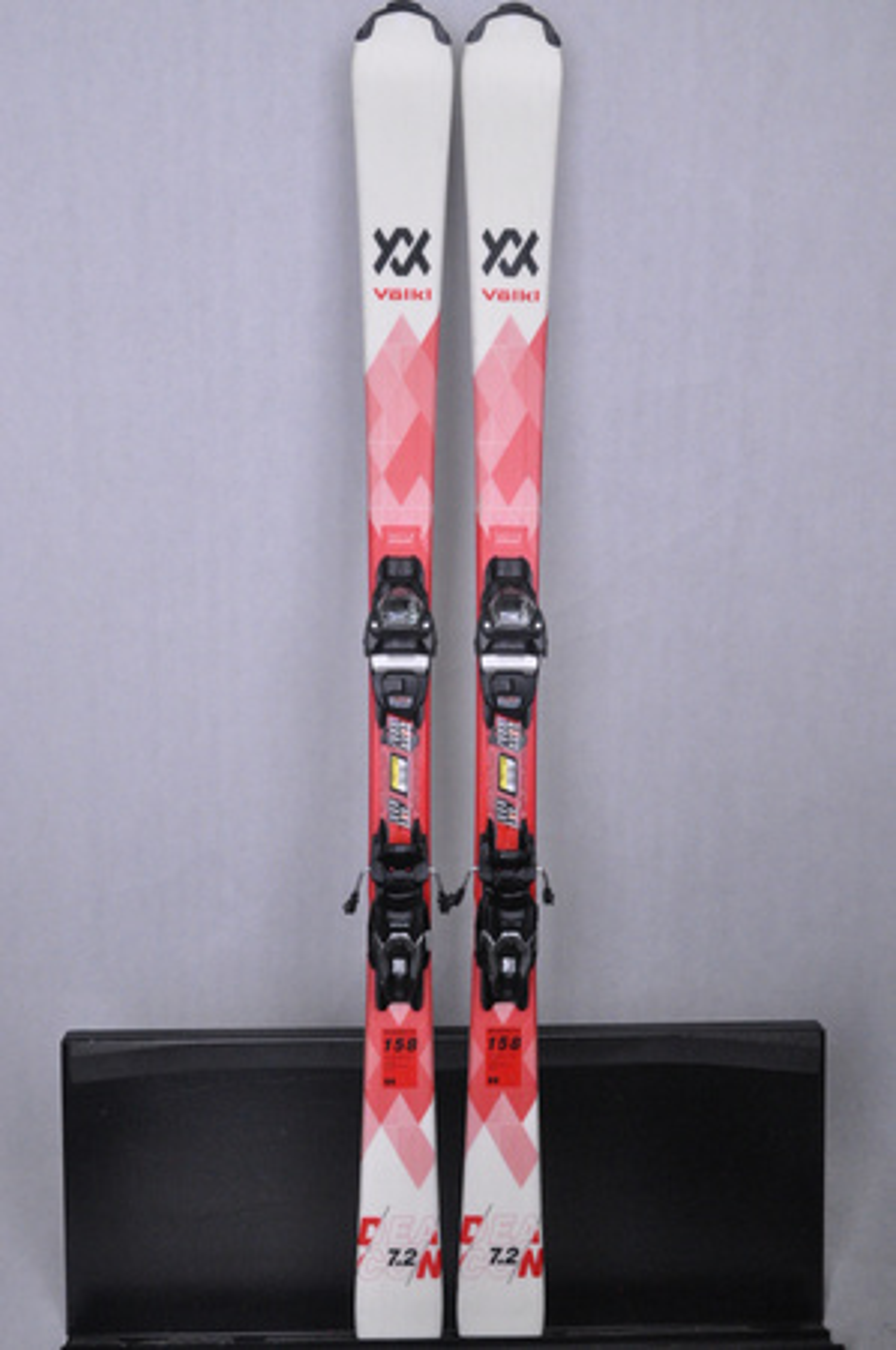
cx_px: 448
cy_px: 675
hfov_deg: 36.8
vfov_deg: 53.2
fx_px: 1347
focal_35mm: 36
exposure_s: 1/125
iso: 3200
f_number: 9.5
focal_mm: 24
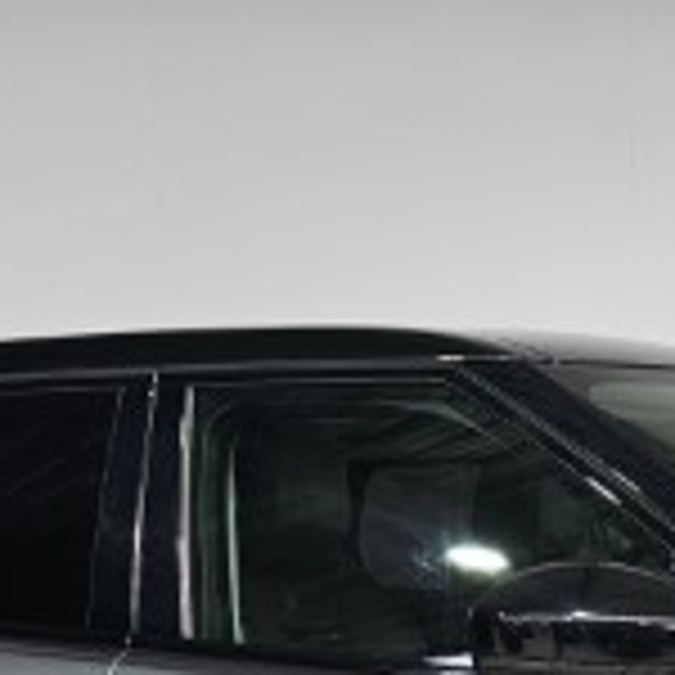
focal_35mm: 87
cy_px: 1071
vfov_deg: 17.5
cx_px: 770
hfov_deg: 19.0
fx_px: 1919
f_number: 1.7
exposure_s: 1/100
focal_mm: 6.3
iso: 64
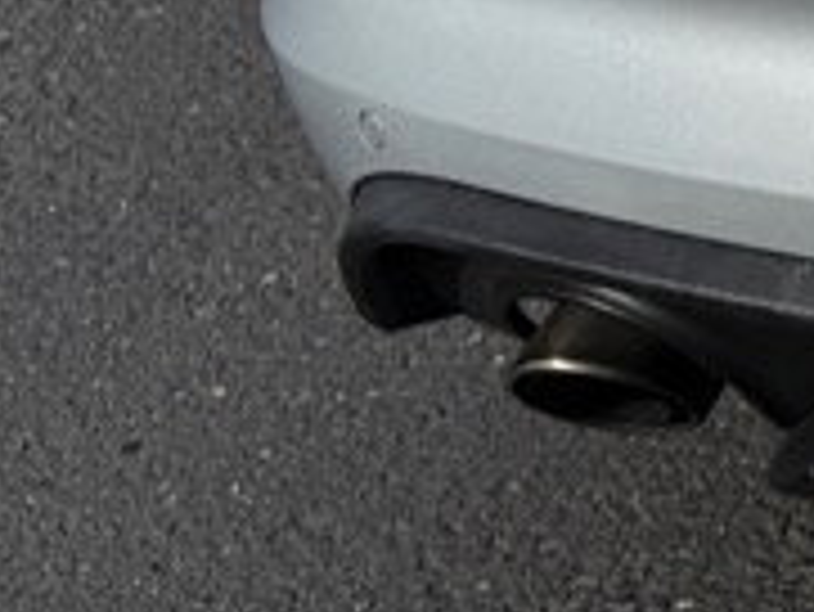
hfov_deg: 12.2
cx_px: 1812
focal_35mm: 136
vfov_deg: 9.8
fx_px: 3200
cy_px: -796
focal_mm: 6.76
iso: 80
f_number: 1.78
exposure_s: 1/7353
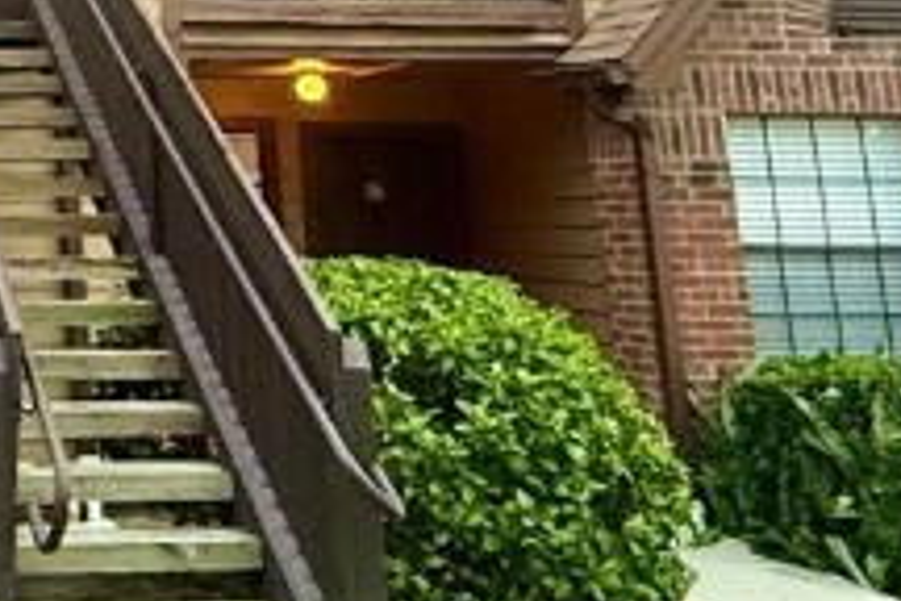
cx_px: -179
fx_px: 1727
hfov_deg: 26.1
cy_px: -246
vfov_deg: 18.0
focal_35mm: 69
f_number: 2.2
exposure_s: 1/97
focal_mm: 2.22
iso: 400
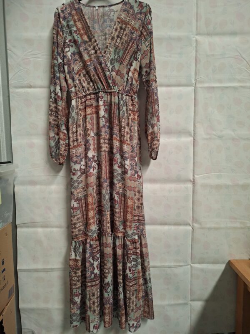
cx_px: 125
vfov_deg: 73.9
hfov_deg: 58.9
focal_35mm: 23
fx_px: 221
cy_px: 167
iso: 250
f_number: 1.8
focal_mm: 5.54
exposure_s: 1/60
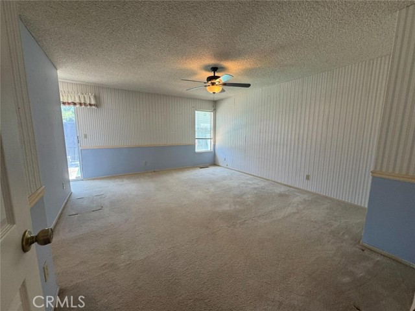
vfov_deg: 85.7
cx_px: 208
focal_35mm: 14
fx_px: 168
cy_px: 156
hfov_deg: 102.1
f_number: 2.2
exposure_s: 1/120
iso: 125
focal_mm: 2.22
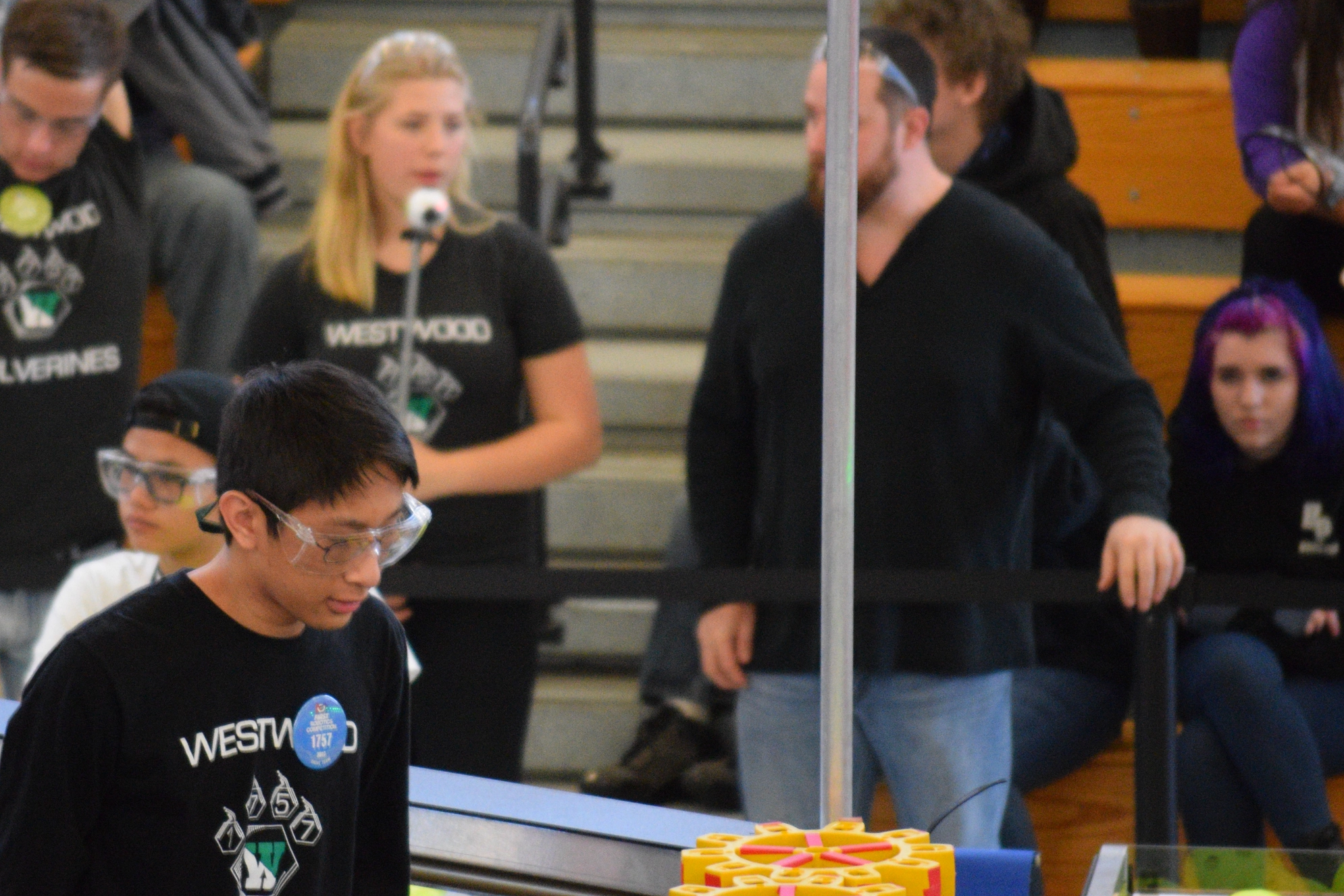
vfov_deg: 3.4
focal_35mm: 407
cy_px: 413
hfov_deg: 5.1
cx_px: 462
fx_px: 15195
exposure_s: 1/125
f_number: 5.6
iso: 4000
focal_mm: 180
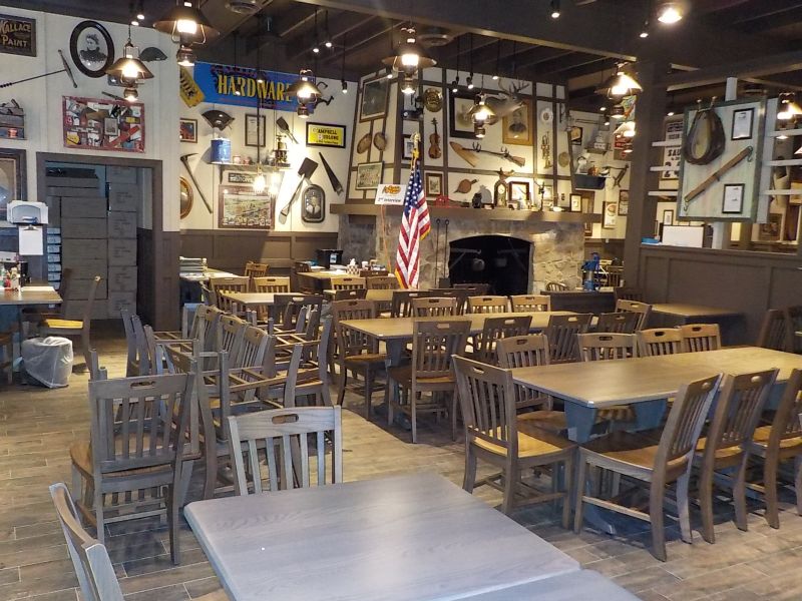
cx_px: 401
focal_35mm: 30
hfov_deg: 60.0
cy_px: 300
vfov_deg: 46.8
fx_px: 695
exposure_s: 1/30
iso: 800
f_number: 3.3
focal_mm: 4.1
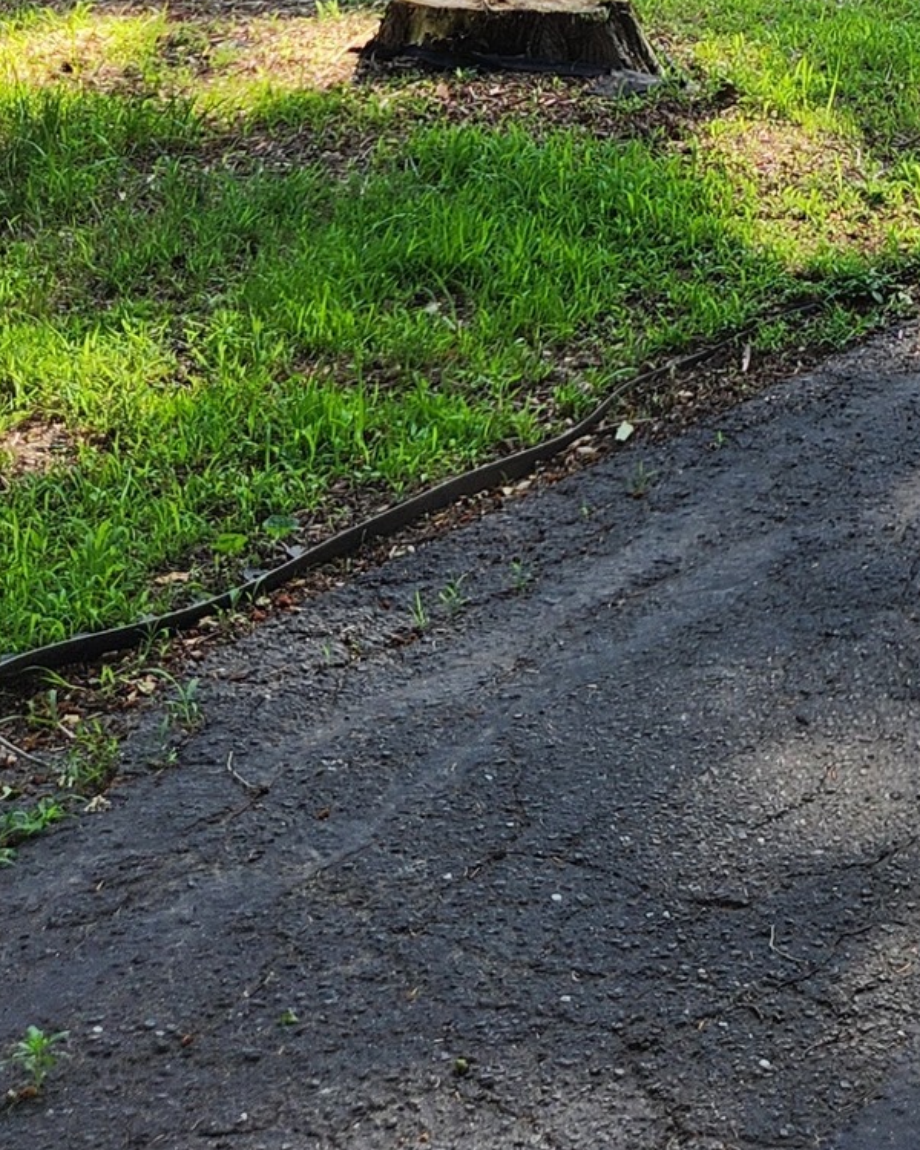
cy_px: -610
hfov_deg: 15.5
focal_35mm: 92
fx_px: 3131
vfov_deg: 18.3
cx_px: 1360
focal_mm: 5.4
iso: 20
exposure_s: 1/293
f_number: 1.8
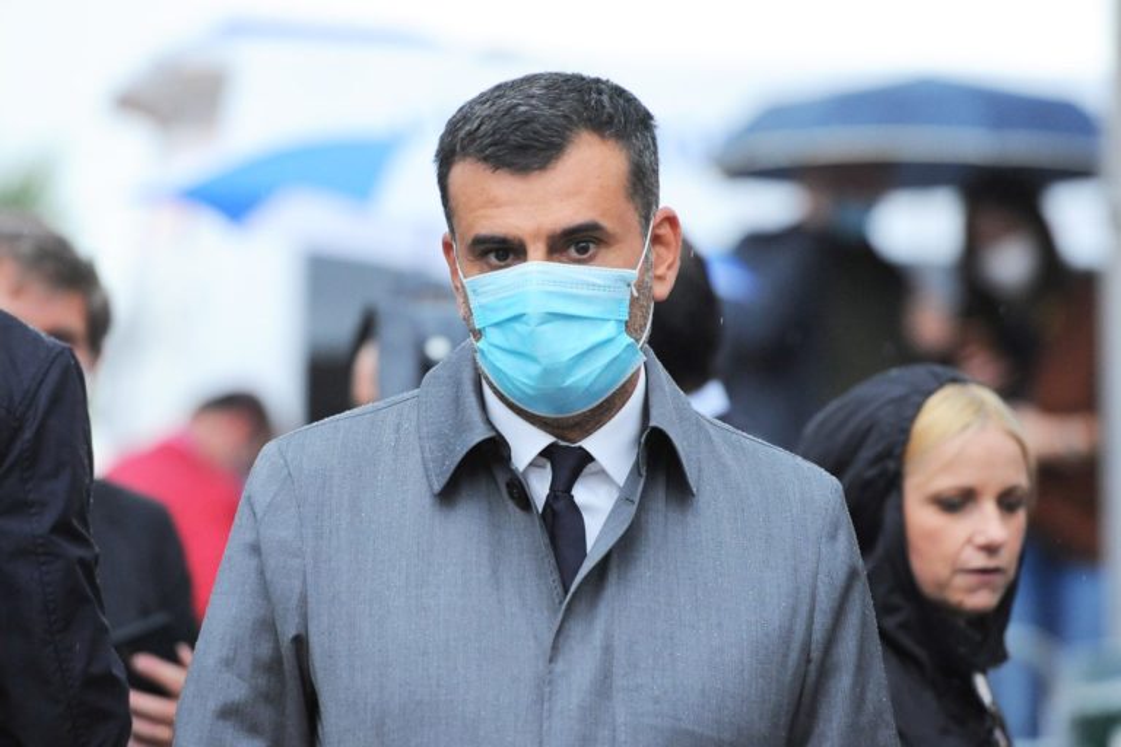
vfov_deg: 6.9
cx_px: 560
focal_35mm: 200
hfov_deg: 10.3
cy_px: 374
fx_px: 6227
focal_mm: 200
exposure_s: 1/800
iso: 2000
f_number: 3.5
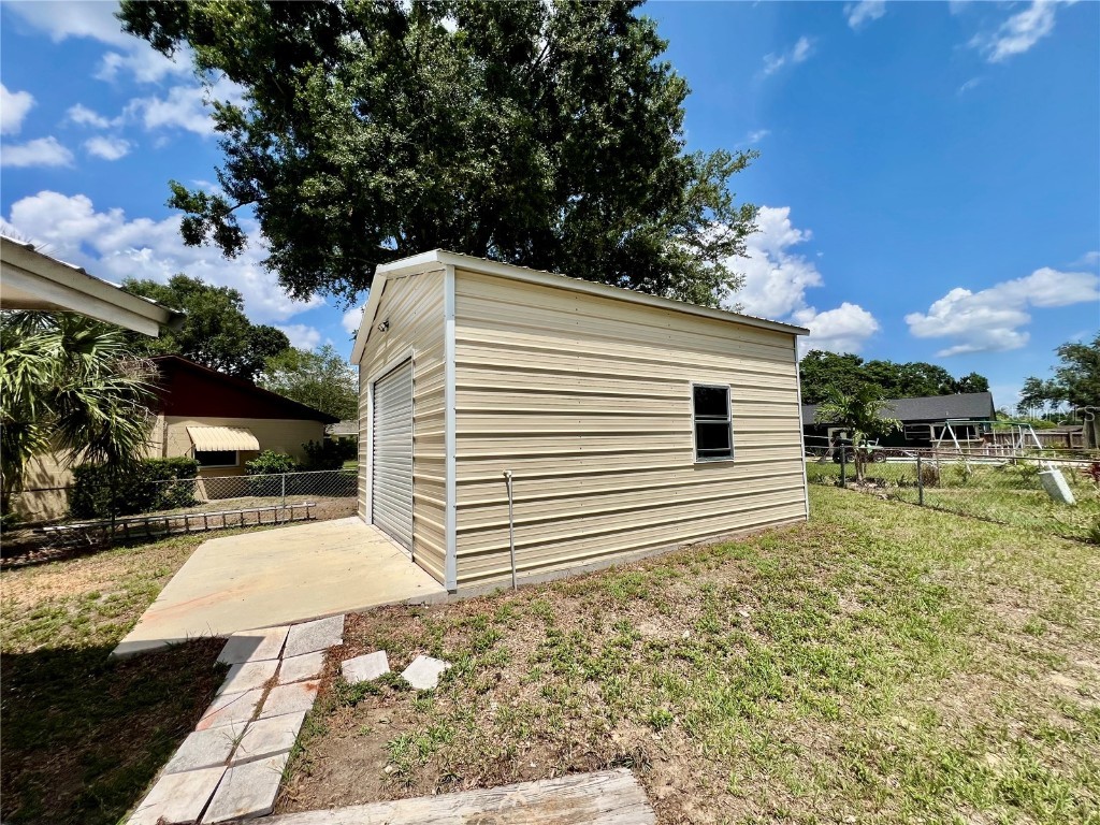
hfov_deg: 106.2
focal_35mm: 13
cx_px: 550
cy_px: 412
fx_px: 413
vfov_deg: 89.9
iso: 32
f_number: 1.8
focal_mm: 1.57
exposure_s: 1/3311
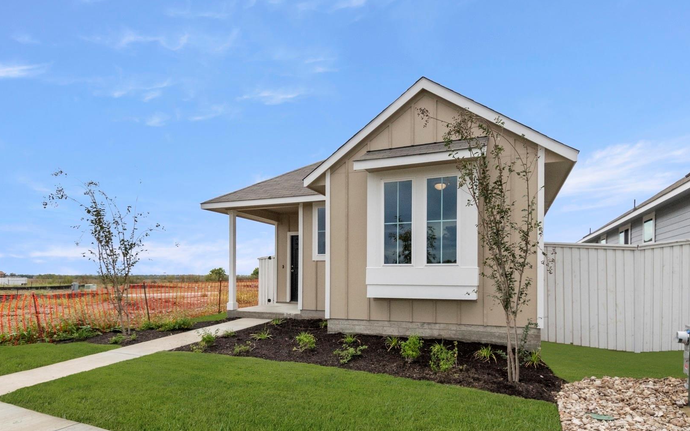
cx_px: 347
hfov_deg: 52.7
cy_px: 223
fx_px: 696
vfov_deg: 34.4
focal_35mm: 37
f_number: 8
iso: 400
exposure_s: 1/2500
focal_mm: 24
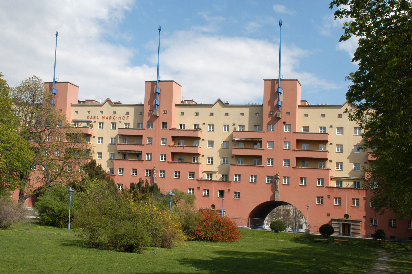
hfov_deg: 49.6
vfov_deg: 34.1
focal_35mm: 39
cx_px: 206
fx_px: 446
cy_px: 137
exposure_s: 1/125
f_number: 13
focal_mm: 26
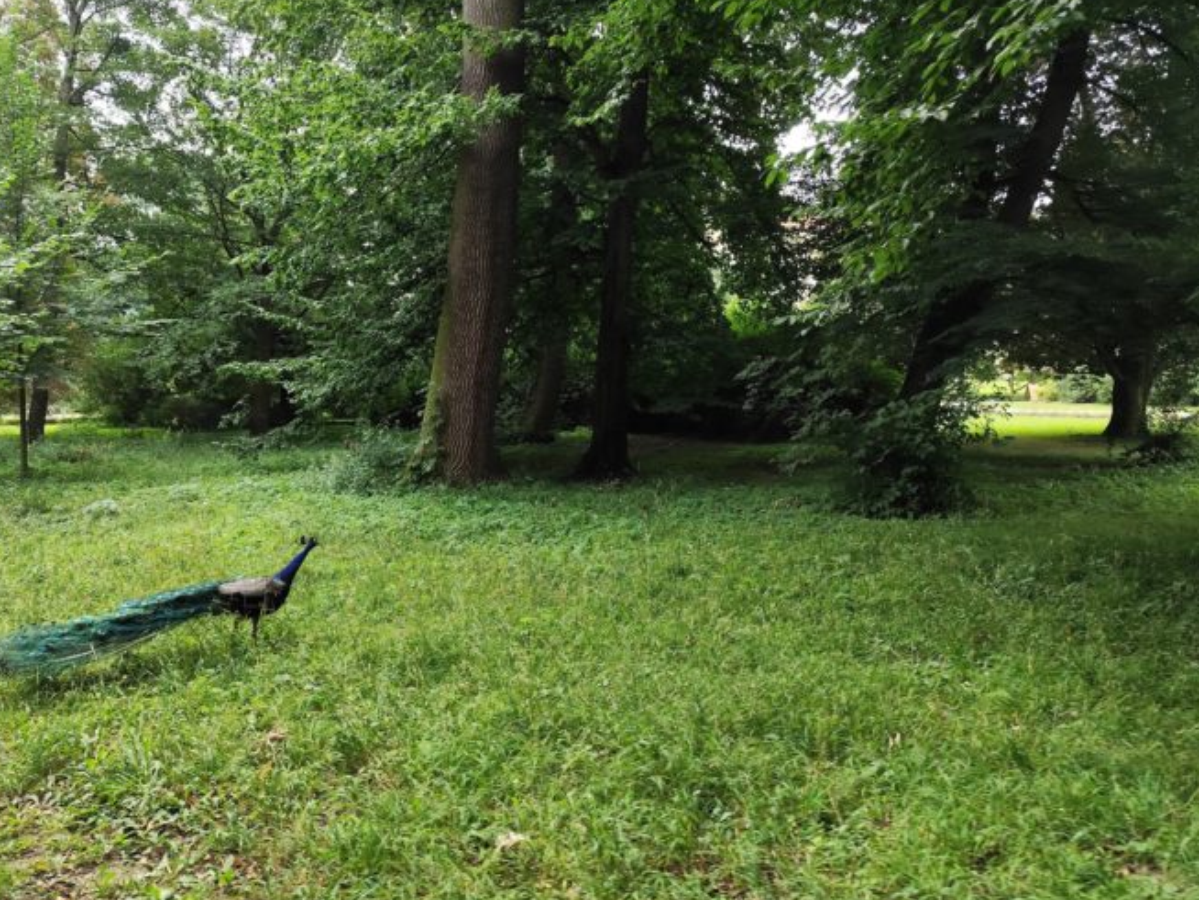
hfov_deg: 65.0
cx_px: 508
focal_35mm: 27
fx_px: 936
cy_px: 418
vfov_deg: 51.3
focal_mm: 6.19
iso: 50
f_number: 1.65
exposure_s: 1/185
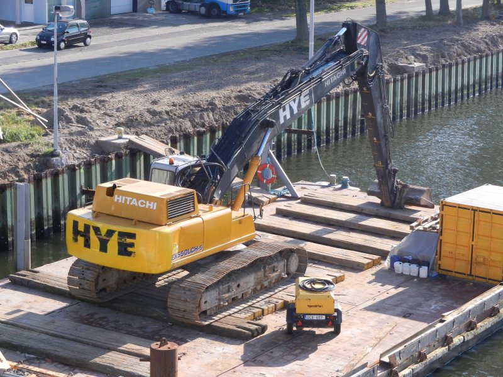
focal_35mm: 91
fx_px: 1322
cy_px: 188
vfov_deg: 16.2
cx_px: 252
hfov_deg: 21.5
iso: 160
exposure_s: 1/400
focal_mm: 16.3
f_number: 4.9
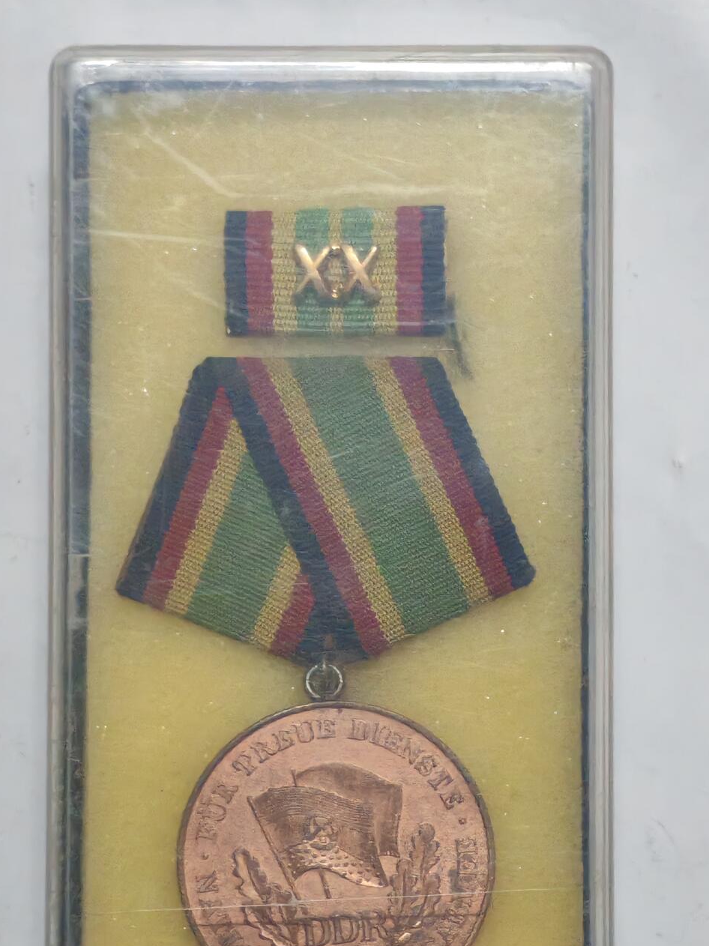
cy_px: 597
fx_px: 2650
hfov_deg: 15.2
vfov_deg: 20.2
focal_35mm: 97
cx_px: 358
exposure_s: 1/33
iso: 1000
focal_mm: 5.52
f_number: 1.95
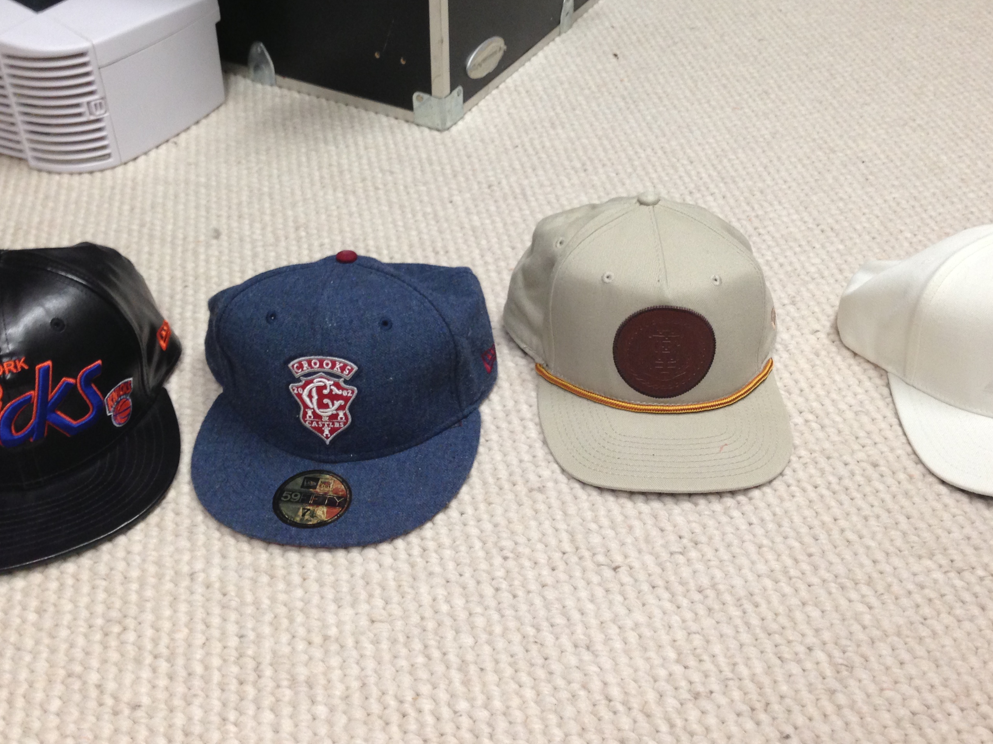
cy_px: 297
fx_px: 1205
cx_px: 511
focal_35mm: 42
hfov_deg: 44.8
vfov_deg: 34.2
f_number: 2.4
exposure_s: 1/20
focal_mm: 4.13
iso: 125
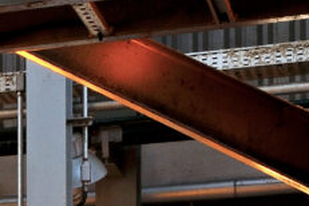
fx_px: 1538
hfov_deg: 10.3
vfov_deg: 7.3
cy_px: 435
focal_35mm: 179
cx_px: -364
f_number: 16
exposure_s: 1
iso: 100
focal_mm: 27
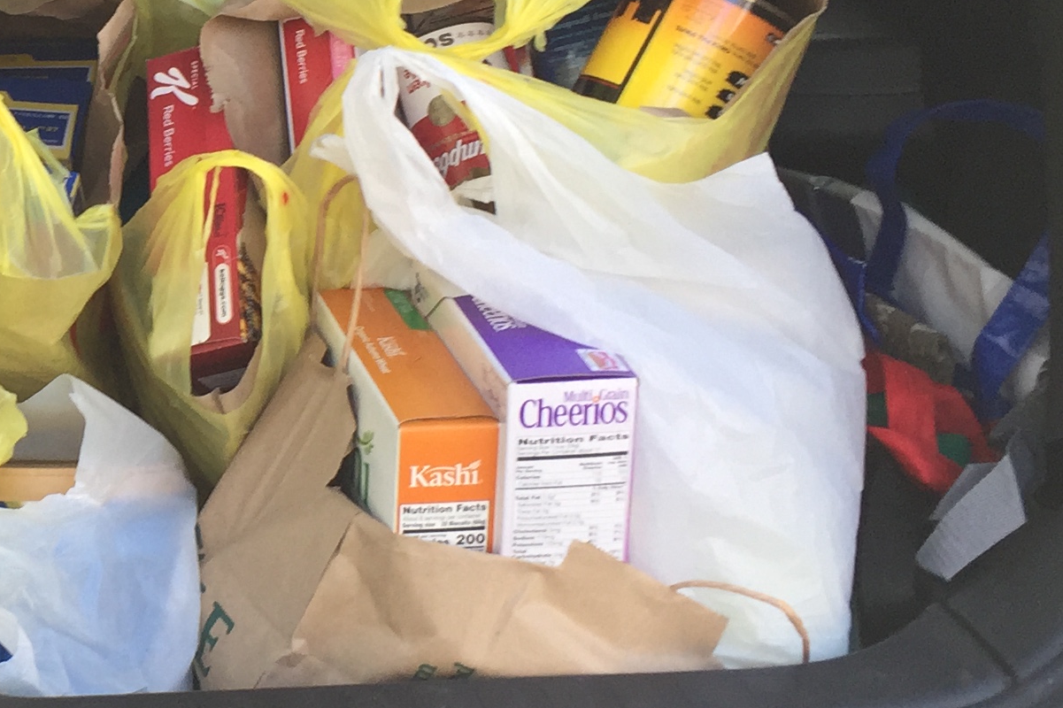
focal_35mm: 82
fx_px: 2420
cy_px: 261
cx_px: -95
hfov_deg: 23.3
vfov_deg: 16.6
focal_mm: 4.15
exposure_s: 1/120
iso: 40
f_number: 2.2
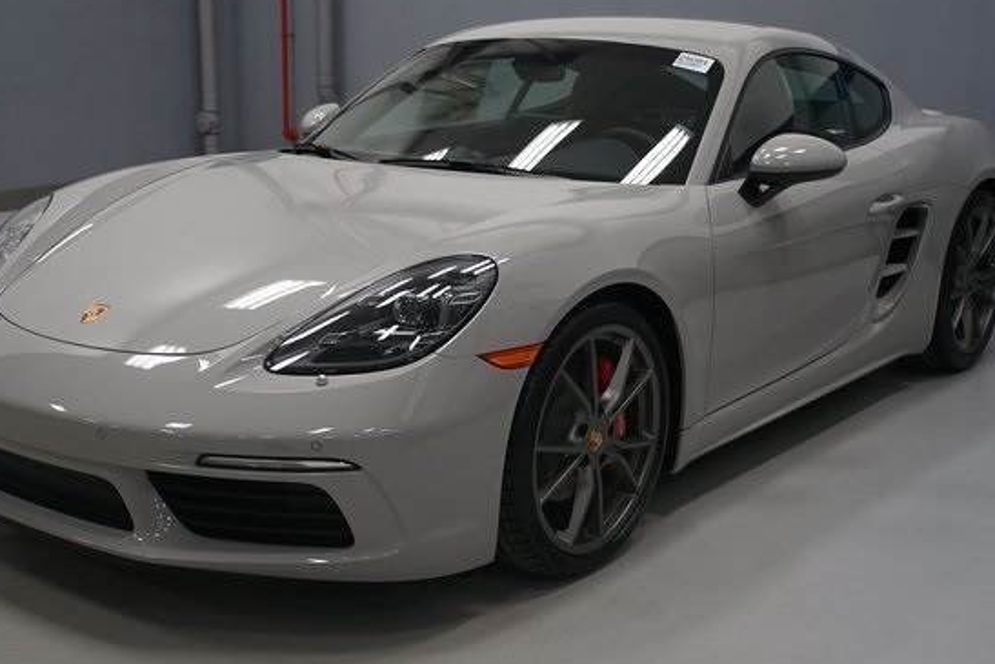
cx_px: 471
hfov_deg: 41.1
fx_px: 1327
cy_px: 334
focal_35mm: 48
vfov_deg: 28.1
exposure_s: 1/160
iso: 500
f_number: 4
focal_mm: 27.8
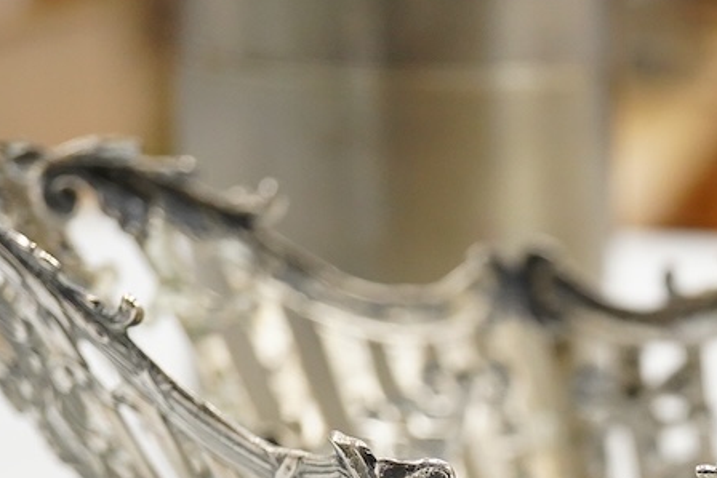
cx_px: 819
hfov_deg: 17.4
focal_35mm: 113
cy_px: 576
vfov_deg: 11.9
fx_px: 2251
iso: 2500
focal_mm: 30
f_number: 7.1
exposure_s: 1/250
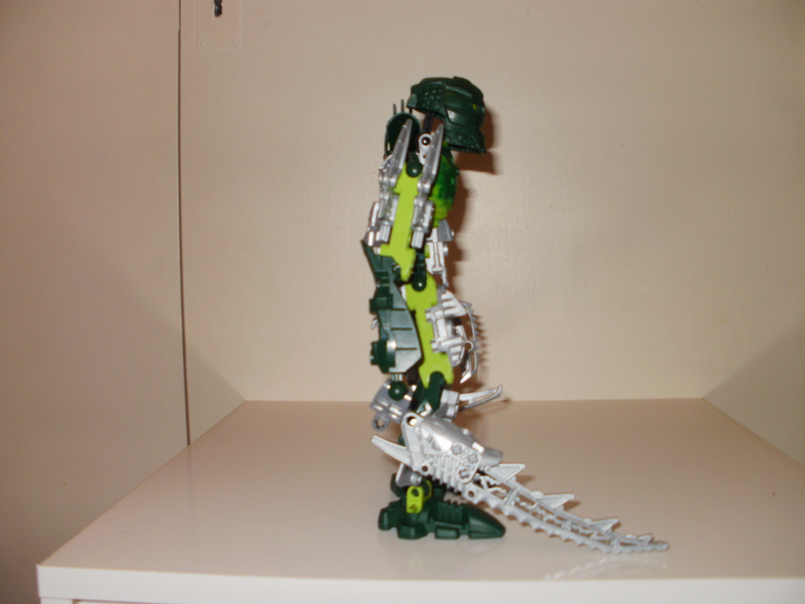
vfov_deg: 39.7
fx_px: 837
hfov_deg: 51.4
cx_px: 402
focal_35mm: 36
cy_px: 302
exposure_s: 1/30
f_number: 3.5
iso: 125
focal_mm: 6.3
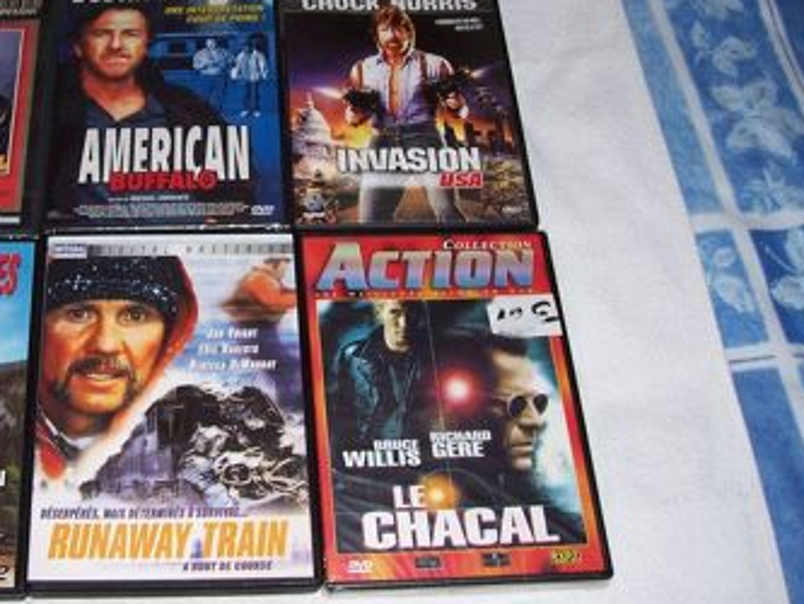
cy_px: 196
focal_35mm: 49
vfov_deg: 29.5
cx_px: 241
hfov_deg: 38.3
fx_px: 1138
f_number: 2.7
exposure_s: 1/60
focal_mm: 5.6
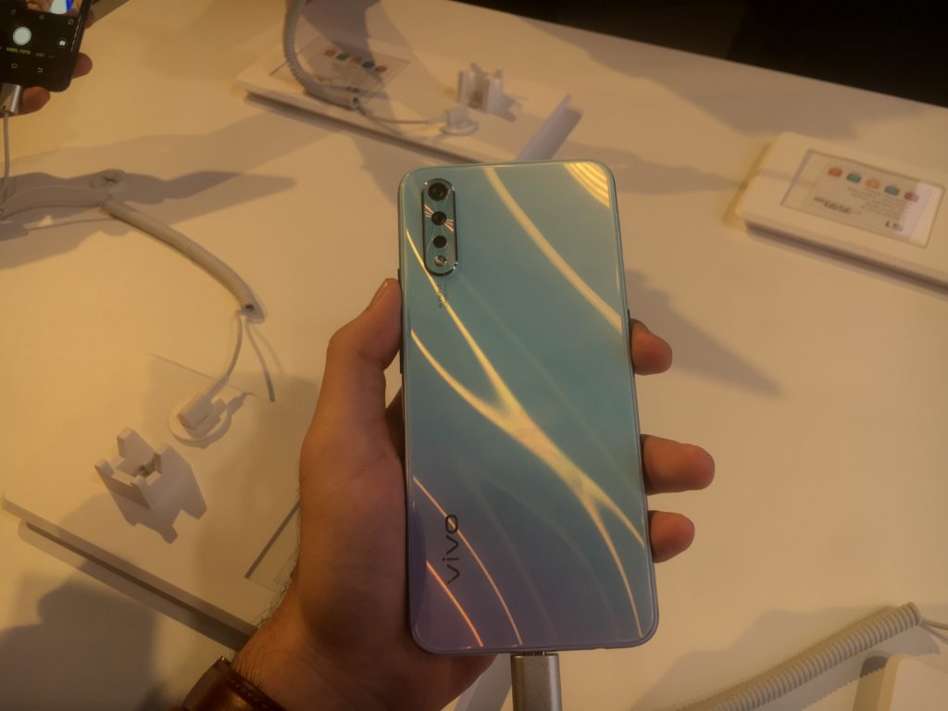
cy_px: 356
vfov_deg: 48.2
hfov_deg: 61.7
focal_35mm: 29
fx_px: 794
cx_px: 474
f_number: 2.2
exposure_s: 1/50
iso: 25
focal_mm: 4.15
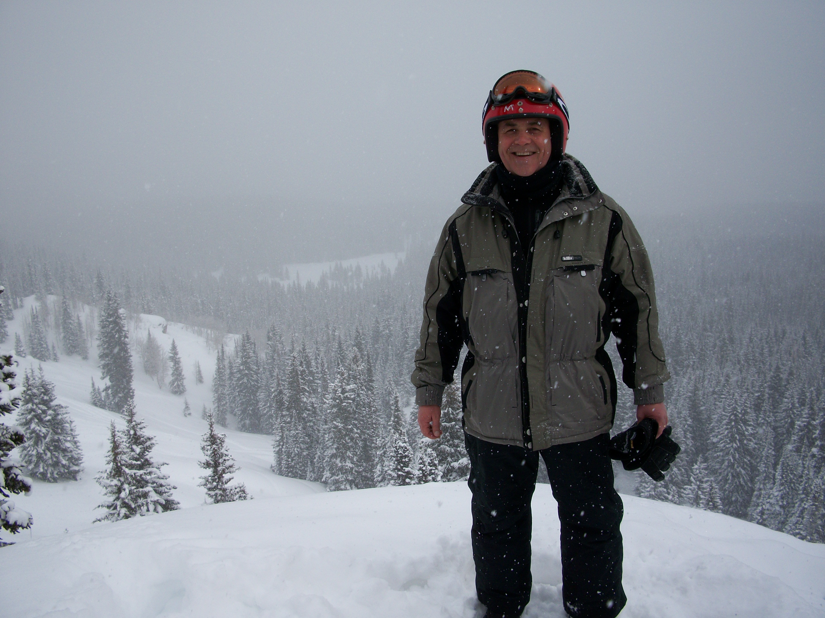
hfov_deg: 52.6
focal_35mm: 35
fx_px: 834
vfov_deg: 40.7
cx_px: 412
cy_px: 309
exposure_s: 1/500
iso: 80
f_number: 5.6
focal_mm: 6.3
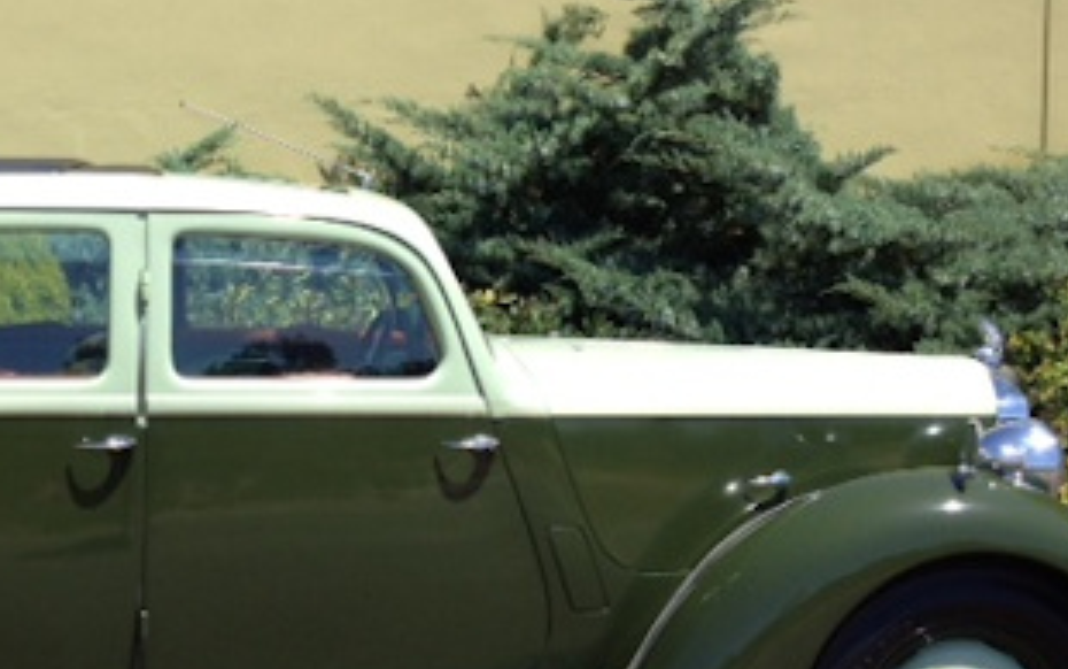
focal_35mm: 73
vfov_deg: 17.9
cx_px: 238
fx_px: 2126
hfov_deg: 27.7
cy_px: 286
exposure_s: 1/1151
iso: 50
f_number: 2.4
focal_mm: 4.28
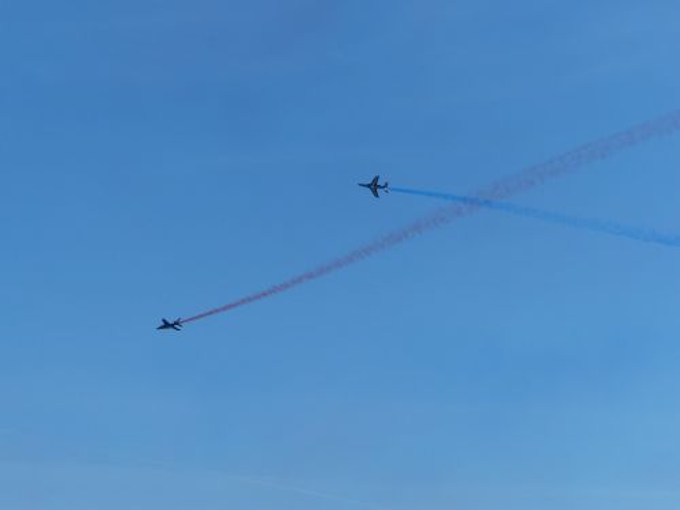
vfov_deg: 13.0
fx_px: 2239
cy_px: 255
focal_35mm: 114
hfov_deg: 17.3
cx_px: 340
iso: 100
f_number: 4.5
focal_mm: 20.5
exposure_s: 1/1300
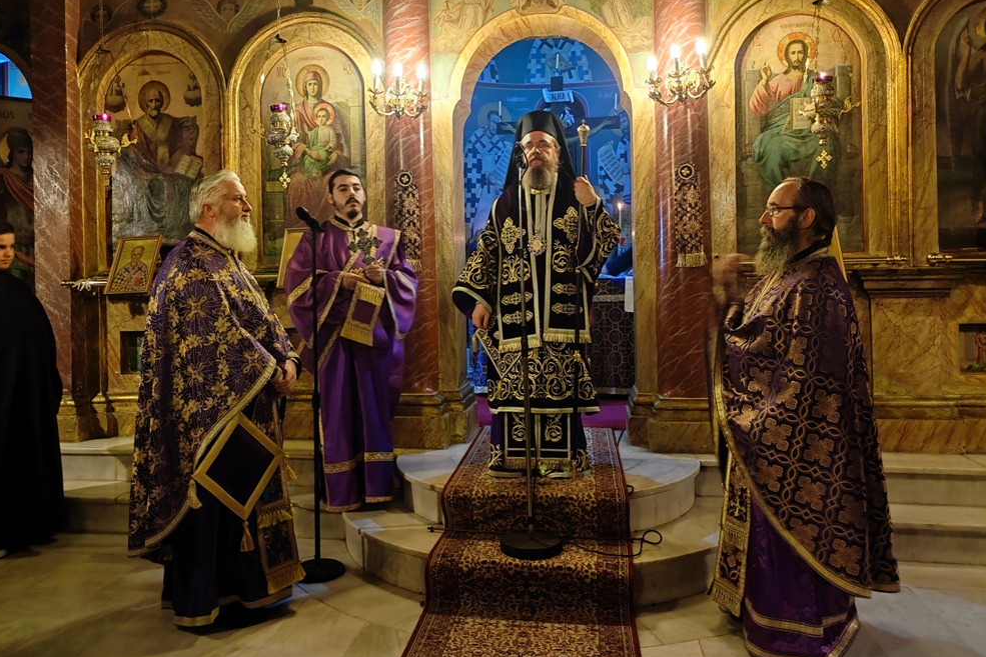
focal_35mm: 27
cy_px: 282
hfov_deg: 67.4
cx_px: 482
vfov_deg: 47.8
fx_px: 740
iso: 1261
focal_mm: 4.7
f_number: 1.79
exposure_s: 1/10
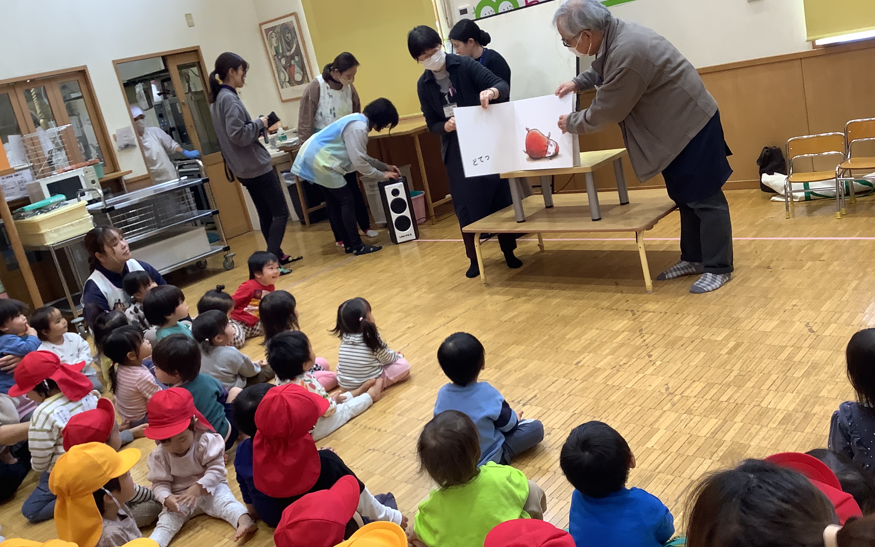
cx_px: 436
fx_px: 787
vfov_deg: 38.3
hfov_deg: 58.1
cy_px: 250
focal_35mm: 33
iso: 100
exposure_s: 1/50
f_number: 2.4
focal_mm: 3.3
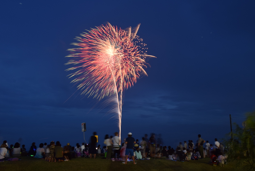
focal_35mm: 36
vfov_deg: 36.9
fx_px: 255
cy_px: 86
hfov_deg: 53.1
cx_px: 128
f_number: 11
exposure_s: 20
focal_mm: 24
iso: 100
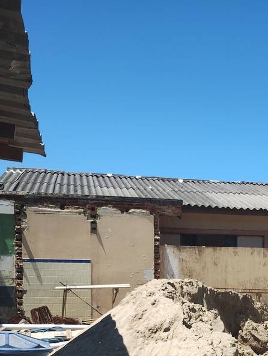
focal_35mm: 51
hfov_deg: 27.9
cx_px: 225
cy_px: 309
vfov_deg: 35.6
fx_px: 526
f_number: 1.8
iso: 100
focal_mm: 4.27
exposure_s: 1/528
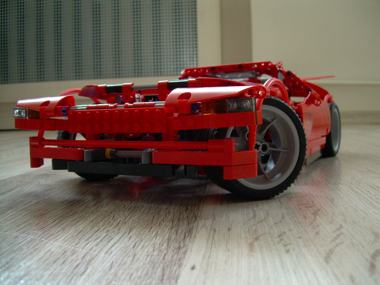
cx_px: 190
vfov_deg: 37.7
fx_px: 417
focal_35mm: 38
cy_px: 142
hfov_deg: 49.0
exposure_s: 1/30
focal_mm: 6.3
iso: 200
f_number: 2.8
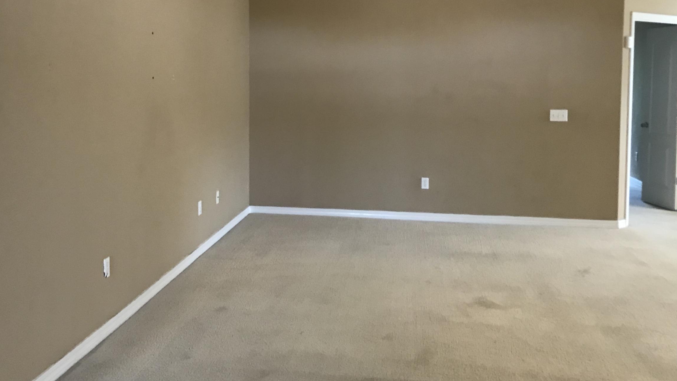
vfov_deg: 29.4
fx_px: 718
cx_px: 287
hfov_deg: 50.3
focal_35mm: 40
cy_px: 113
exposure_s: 1/15
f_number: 1.8
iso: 64
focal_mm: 3.99
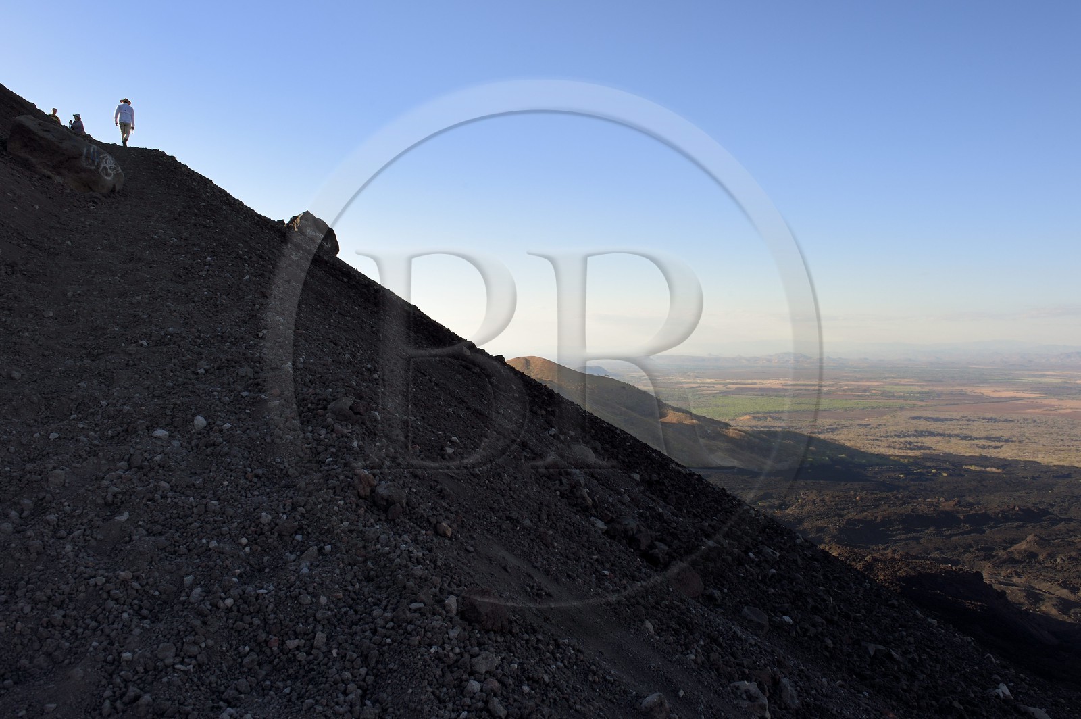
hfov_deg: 73.8
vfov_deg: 53.1
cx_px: 540
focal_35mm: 24
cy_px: 360
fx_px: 720
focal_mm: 24
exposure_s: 1/160
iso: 200
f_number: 11
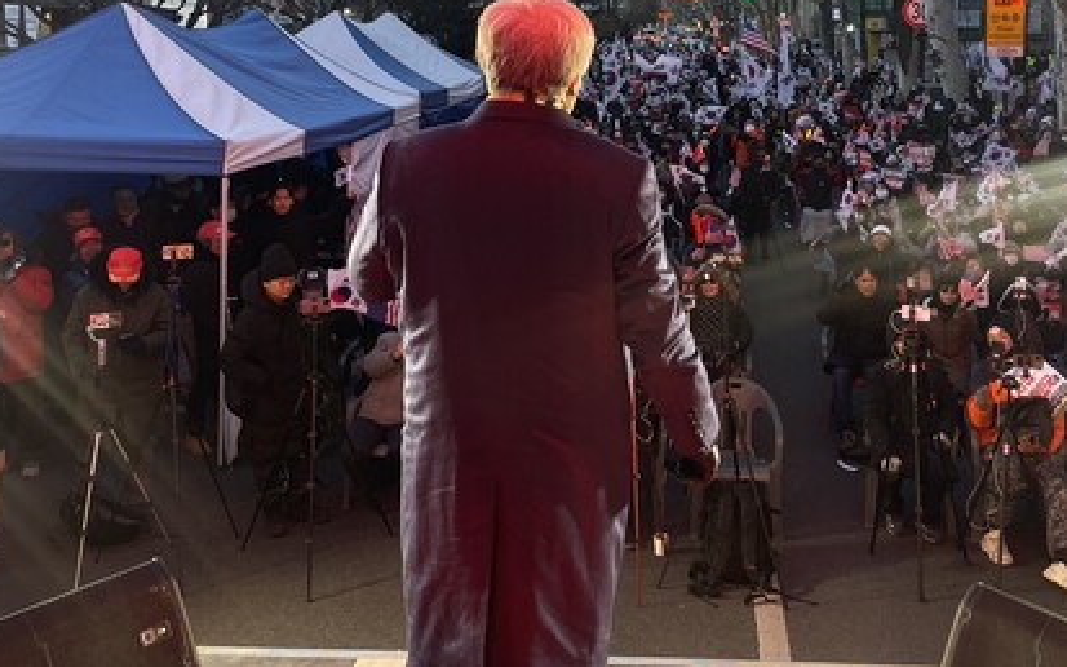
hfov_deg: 48.7
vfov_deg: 31.0
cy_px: 111
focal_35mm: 40
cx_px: 677
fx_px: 1163
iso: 125
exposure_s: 1/104
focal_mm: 4.2
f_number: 1.6
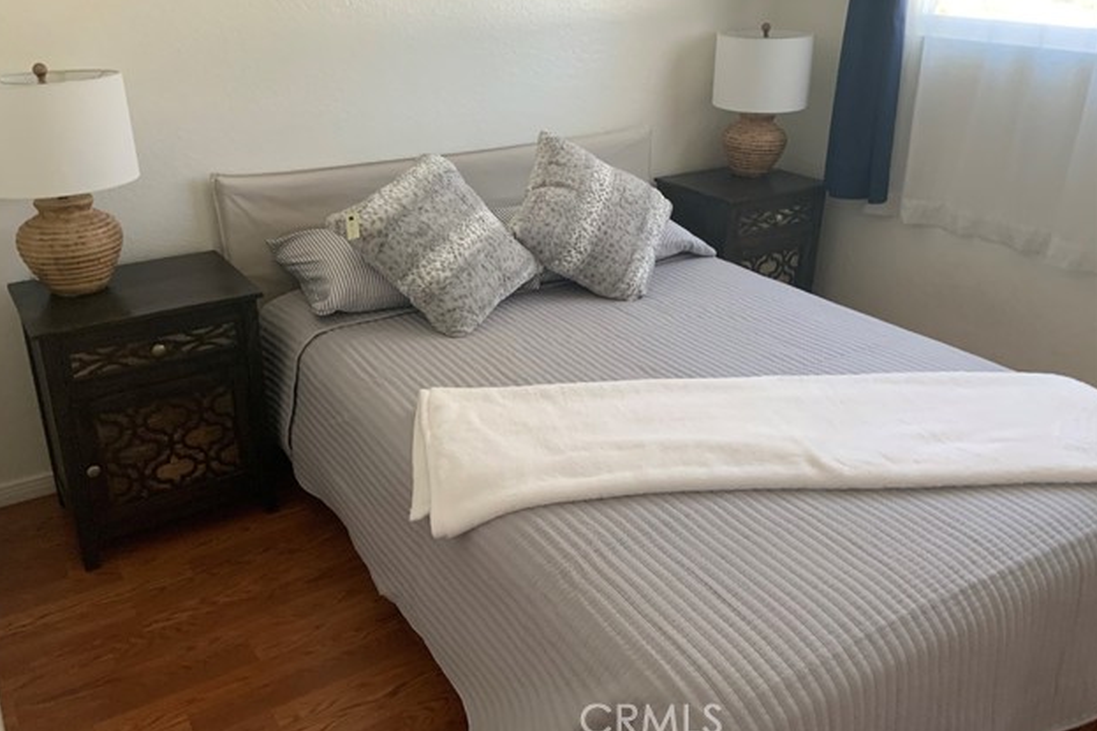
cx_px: 544
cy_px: 322
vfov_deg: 42.2
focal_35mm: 31
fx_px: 944
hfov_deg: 60.3
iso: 125
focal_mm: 3
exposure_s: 1/60
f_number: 1.8
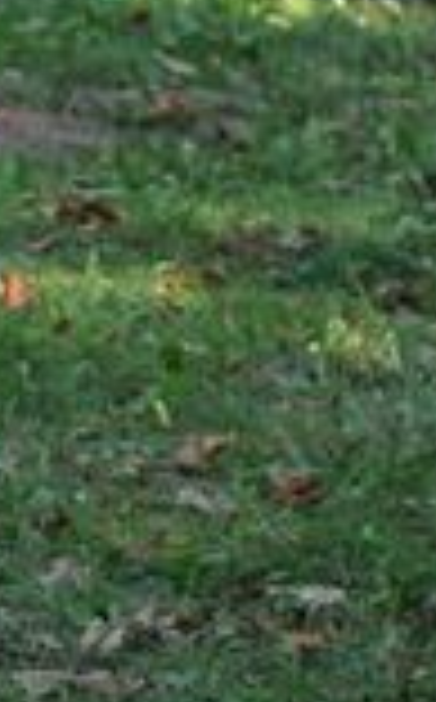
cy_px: -349
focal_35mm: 483
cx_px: -1393
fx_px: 9217
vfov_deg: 4.3
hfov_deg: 2.6
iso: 400
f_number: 5
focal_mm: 58
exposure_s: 1/125
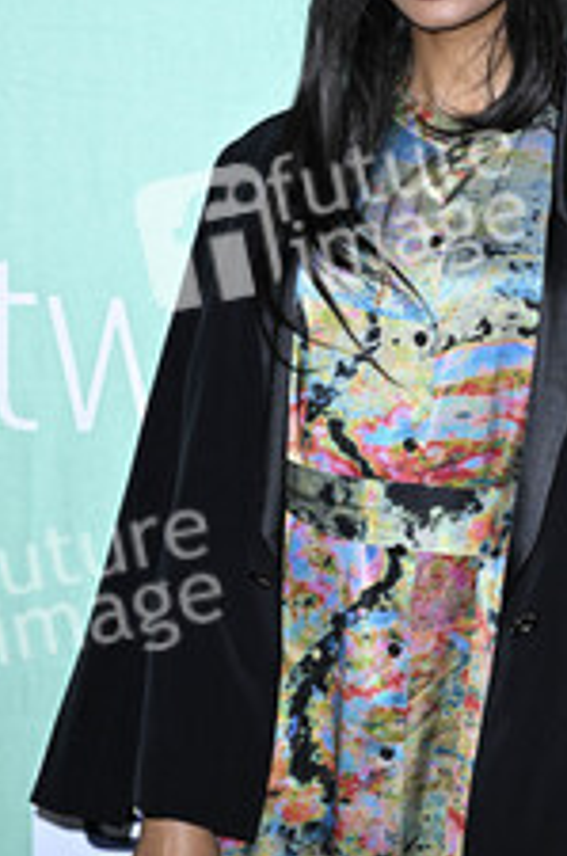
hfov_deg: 12.9
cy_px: 411
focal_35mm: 105
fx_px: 2492
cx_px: 441
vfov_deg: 19.5
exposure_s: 1/200
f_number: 5.6
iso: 1600
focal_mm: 59
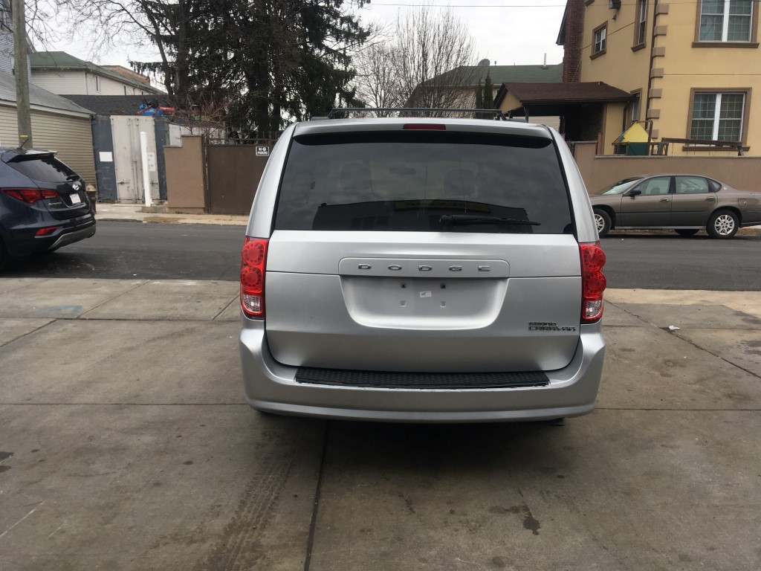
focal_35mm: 29
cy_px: 286
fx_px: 638
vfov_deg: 48.2
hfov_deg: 61.7
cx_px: 380
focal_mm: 4.15
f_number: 2.2
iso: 25
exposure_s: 1/262
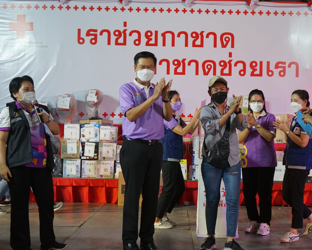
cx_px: 211
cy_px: 128
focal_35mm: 59
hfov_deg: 31.7
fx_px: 545
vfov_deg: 25.8
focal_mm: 42
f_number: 4.5
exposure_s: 1/160
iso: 1000
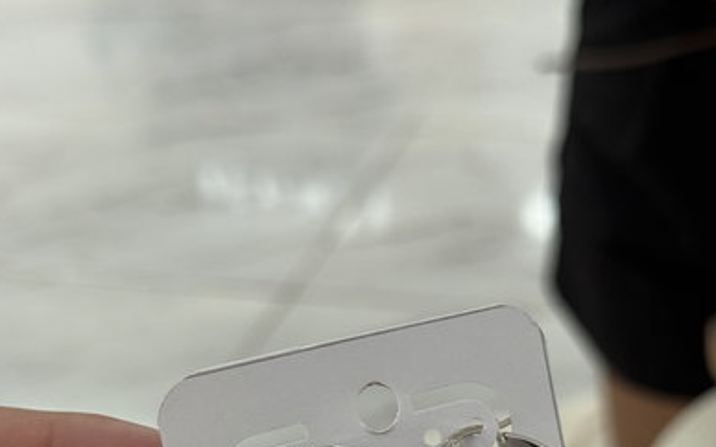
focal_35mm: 70
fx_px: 1365
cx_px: 360
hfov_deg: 29.4
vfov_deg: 18.0
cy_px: 474
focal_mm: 6.76
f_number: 1.78
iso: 64
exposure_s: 1/50
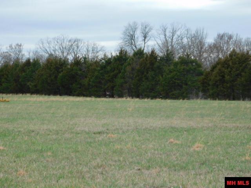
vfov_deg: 11.1
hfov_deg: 14.7
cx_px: 126
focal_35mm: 134
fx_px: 972
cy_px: 94
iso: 125
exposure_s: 1/125
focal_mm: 23.7
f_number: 5
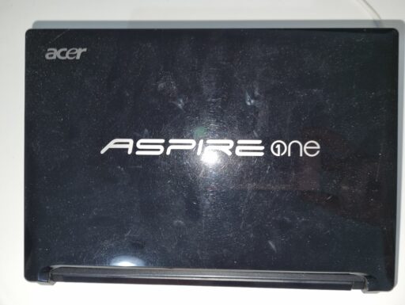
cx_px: 202
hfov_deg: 67.3
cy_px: 152
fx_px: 304
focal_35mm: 26
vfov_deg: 53.1
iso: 99
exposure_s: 1/16
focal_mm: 5.4
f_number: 1.8
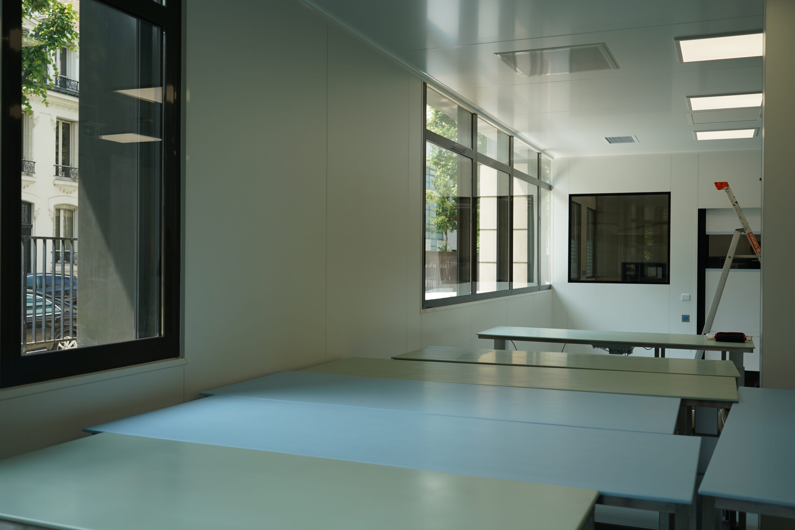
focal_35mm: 34
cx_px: 398
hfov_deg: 55.8
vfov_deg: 38.9
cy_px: 265
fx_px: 751
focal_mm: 34
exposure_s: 1/160
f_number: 4
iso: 100
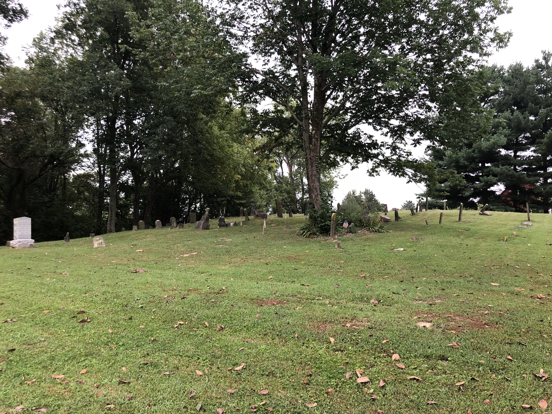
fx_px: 446
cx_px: 276
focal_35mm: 28
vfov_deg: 49.7
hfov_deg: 63.4
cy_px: 207
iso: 40
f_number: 1.8
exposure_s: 1/100
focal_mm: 3.99
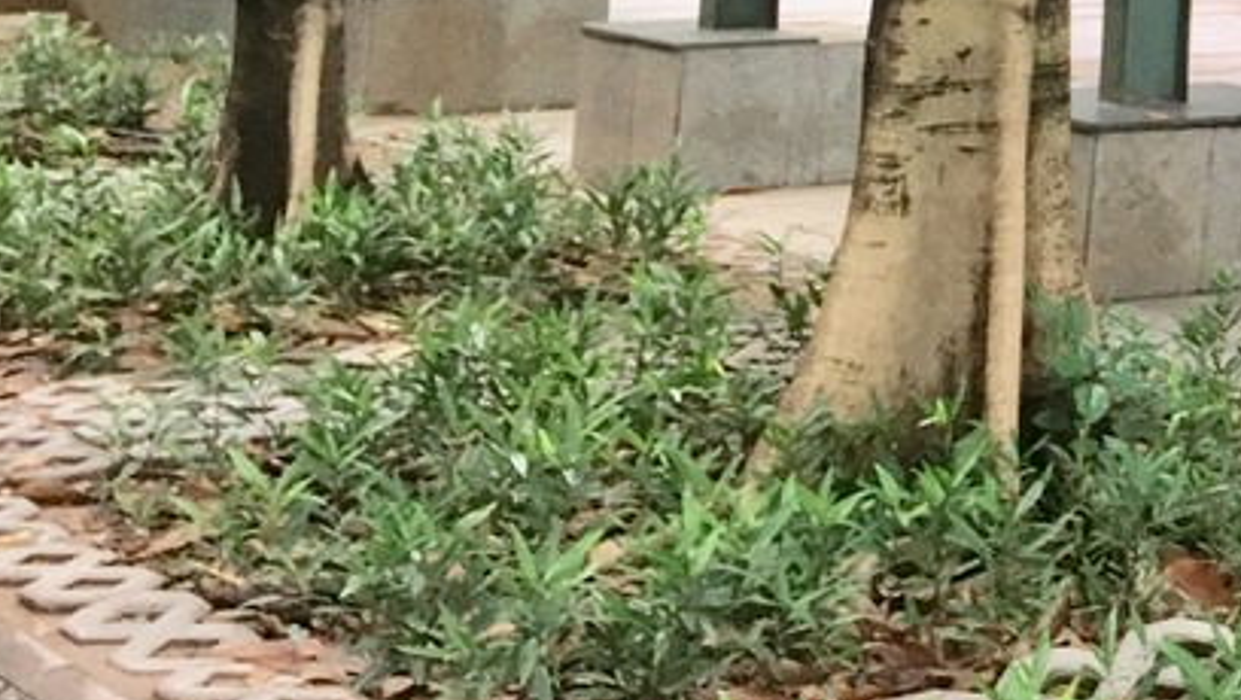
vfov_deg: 11.3
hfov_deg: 19.0
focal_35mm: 99
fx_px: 3259
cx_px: 1849
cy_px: -593
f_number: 2.2
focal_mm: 4.15
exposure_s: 1/17
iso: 40
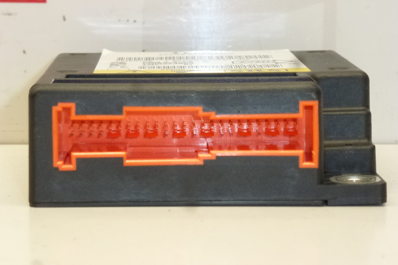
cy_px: 121
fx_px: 1304
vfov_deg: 11.6
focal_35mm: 118
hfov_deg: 17.3
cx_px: 199
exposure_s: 1/80
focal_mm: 20.2
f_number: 5.1
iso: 400
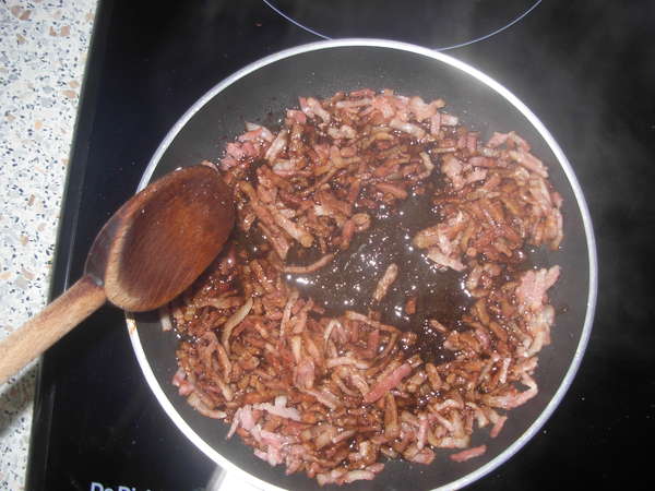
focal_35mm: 38
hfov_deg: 49.0
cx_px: 328
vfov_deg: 37.7
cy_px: 246
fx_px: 719
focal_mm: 6.3
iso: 79
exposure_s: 1/22.6
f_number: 2.9
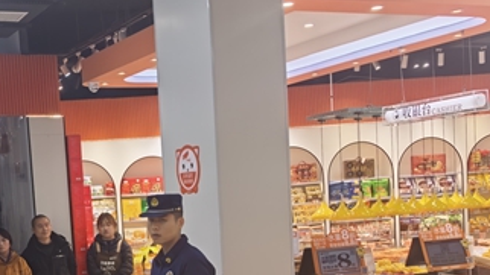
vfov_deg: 18.2
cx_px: 129
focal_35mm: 65
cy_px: 261
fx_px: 844
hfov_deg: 31.8
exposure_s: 1/174
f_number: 2
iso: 50
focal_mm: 5.75
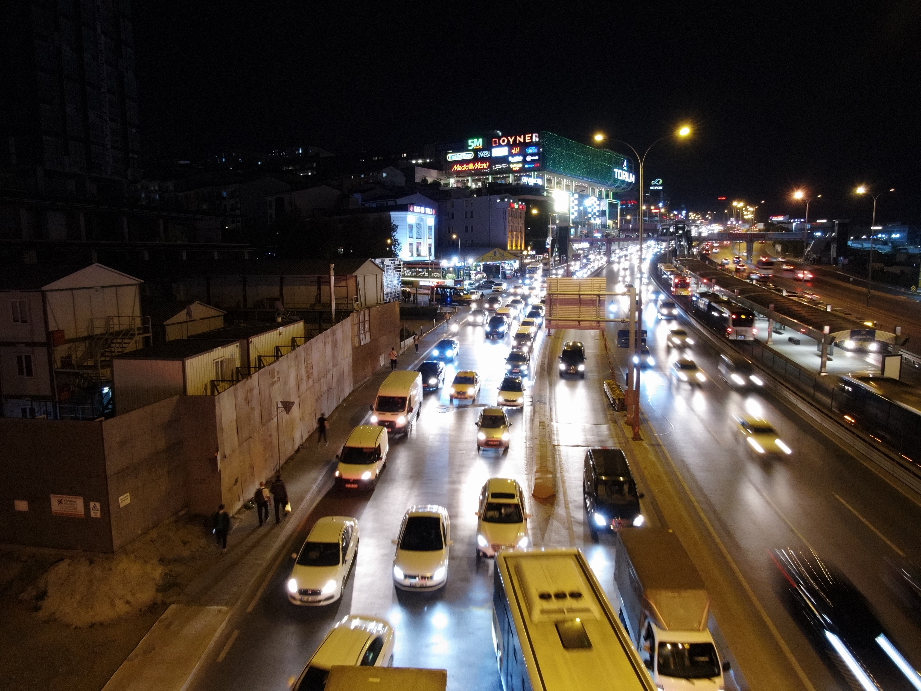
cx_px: 460
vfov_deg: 56.8
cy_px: 346
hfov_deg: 71.6
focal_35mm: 24
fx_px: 639
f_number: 2.8
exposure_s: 1/8
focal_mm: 4.39
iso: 640
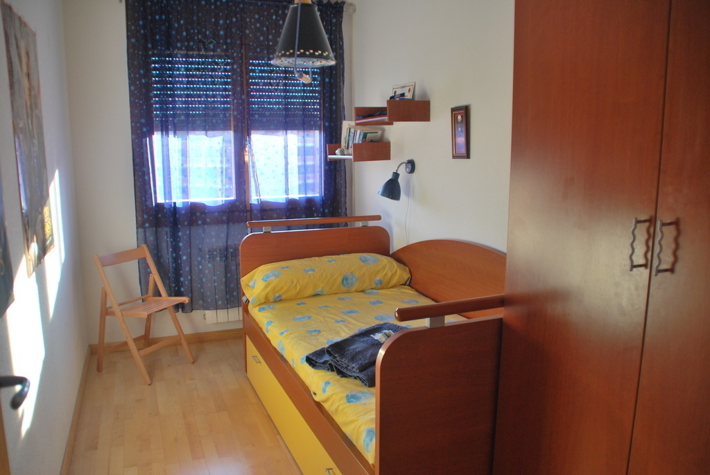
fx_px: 533
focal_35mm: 27
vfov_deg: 48.0
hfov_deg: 67.3
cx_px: 355
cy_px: 238
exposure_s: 1/50
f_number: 3.5
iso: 200
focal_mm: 18
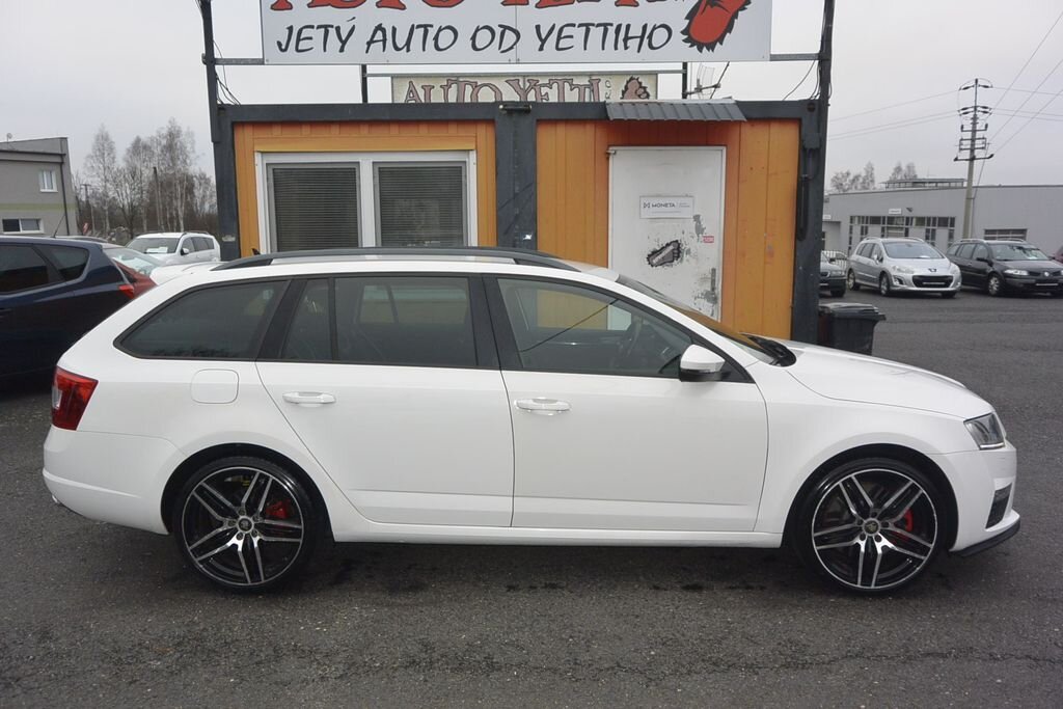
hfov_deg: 67.4
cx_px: 532
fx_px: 797
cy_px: 354
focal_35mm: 27
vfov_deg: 47.9
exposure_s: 1/250
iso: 280
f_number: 3.5
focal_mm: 10
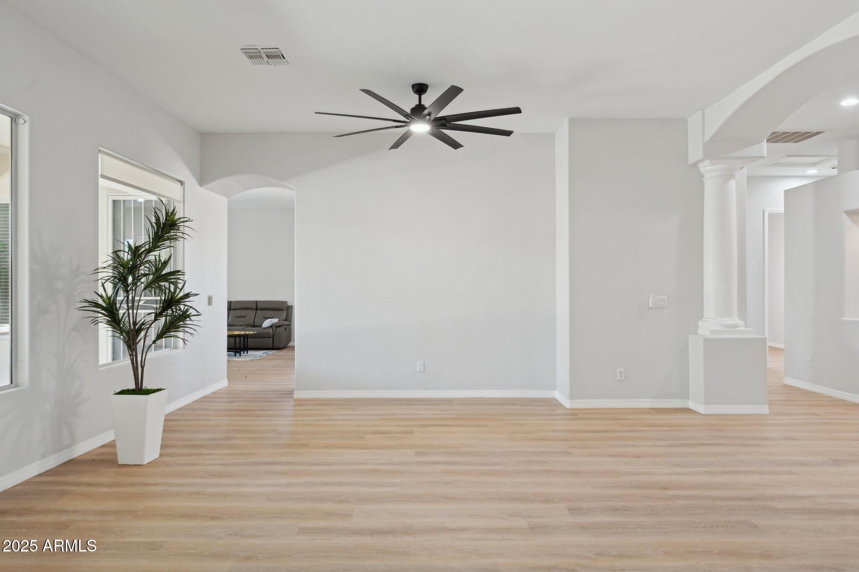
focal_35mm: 22
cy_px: 286
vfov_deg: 57.1
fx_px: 525
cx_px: 430
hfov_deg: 78.6
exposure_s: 1/13
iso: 320
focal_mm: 22
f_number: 8
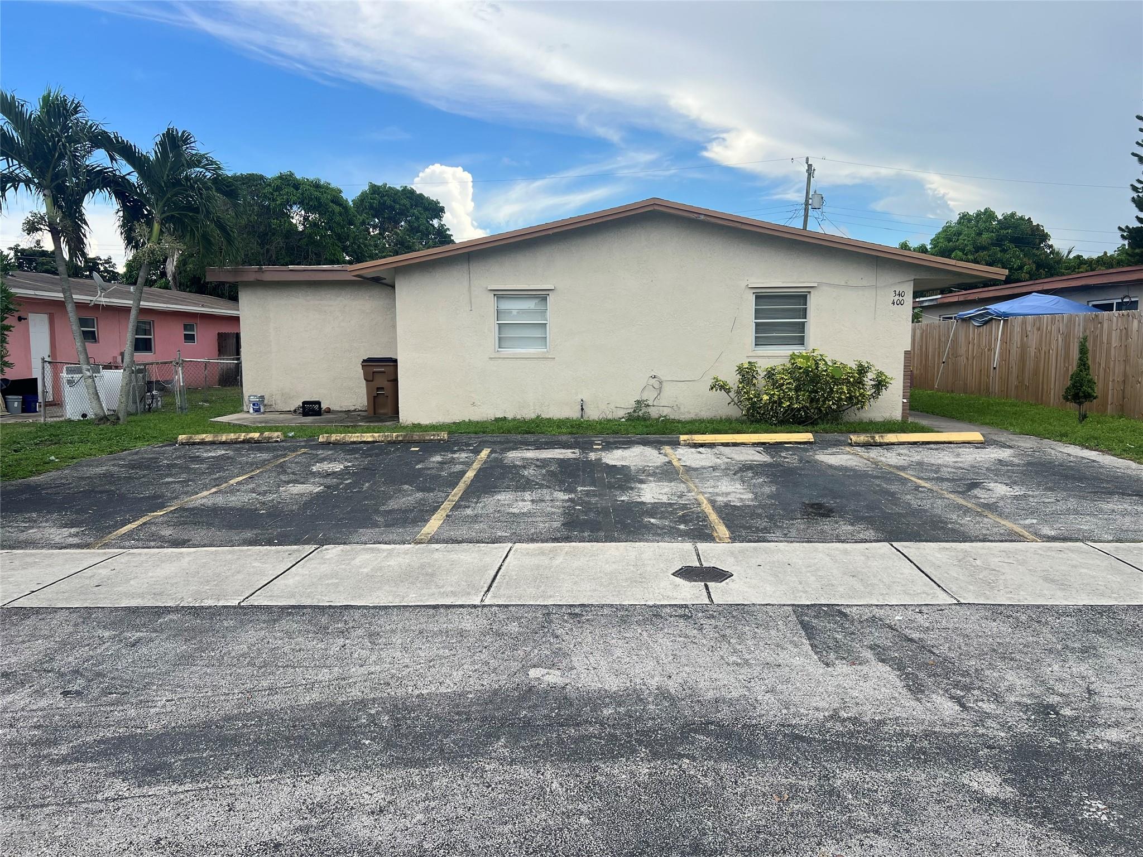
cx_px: 572
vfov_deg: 53.1
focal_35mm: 26
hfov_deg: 67.3
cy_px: 428
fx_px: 859
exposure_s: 1/2252
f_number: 1.5
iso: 50
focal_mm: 5.7
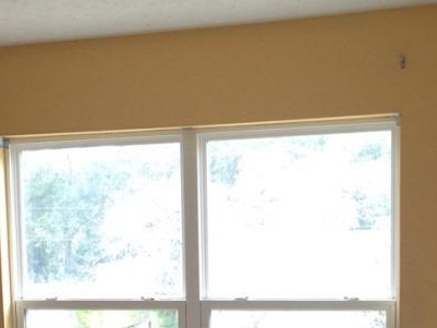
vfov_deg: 19.2
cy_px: 344
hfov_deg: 26.3
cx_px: 194
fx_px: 934
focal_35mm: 74
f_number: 2.2
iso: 50
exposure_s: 1/30
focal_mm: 4.15
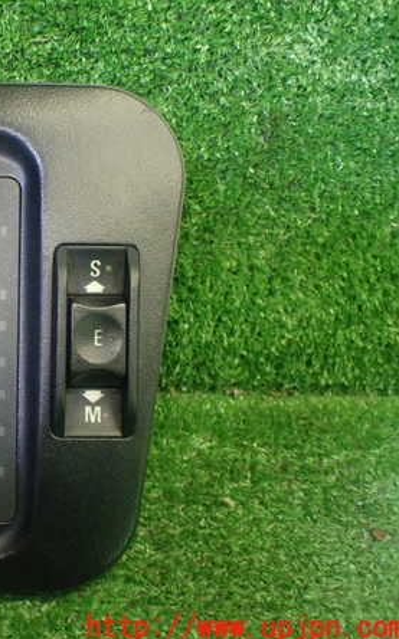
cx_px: -20
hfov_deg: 27.7
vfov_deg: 46.2
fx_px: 749
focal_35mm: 43
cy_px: 322
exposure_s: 1/125
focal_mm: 5.4
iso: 640
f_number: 2.3
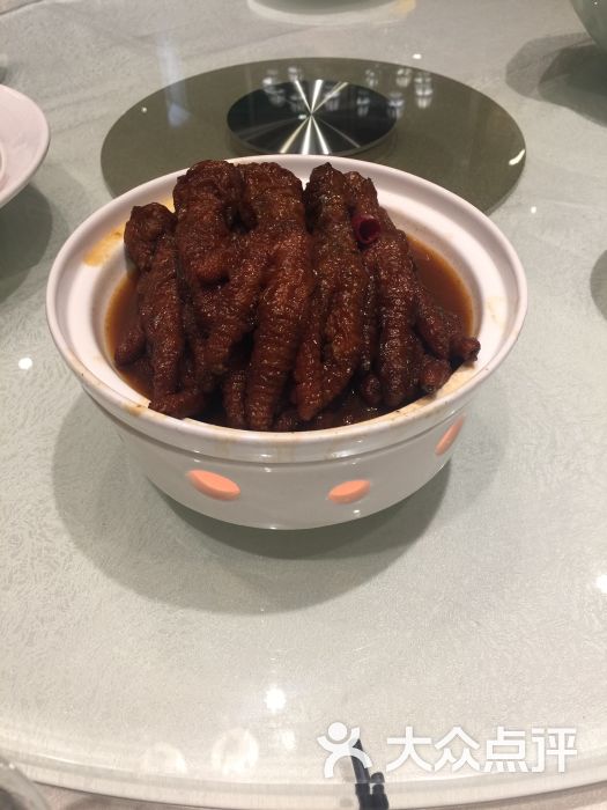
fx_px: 678
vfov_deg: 61.7
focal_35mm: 29
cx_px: 304
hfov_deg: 48.2
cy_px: 405
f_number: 2.2
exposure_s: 1/17
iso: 40
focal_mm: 4.15
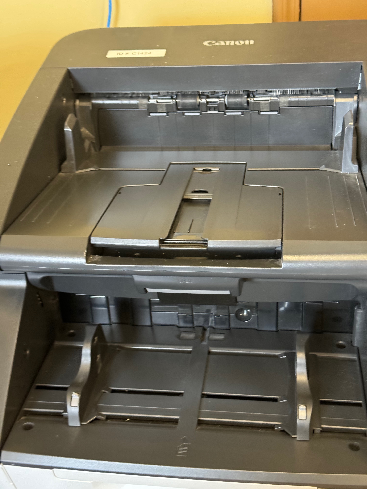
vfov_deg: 39.7
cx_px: 184
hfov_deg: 30.3
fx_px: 679
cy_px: 244
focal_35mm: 48
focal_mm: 6.76
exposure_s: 1/25
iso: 500
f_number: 1.78
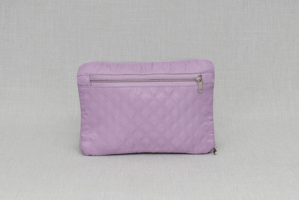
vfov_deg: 16.6
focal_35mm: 82
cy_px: 100
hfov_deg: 24.6
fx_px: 686
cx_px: 150
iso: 100
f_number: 5.6
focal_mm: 55
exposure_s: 1/60
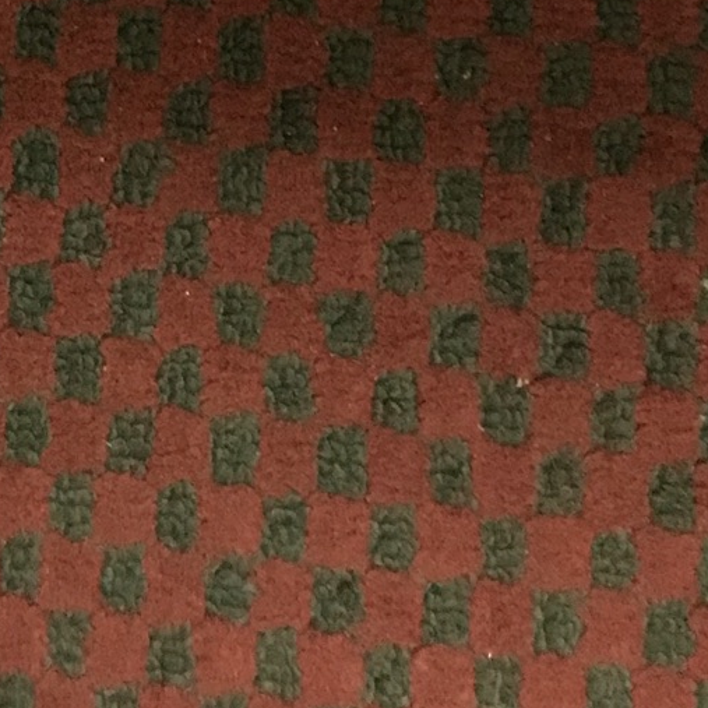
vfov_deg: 14.8
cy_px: -624
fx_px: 2314
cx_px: -106
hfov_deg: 16.8
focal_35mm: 100
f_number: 1.8
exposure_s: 1/5
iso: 100
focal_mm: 3.99
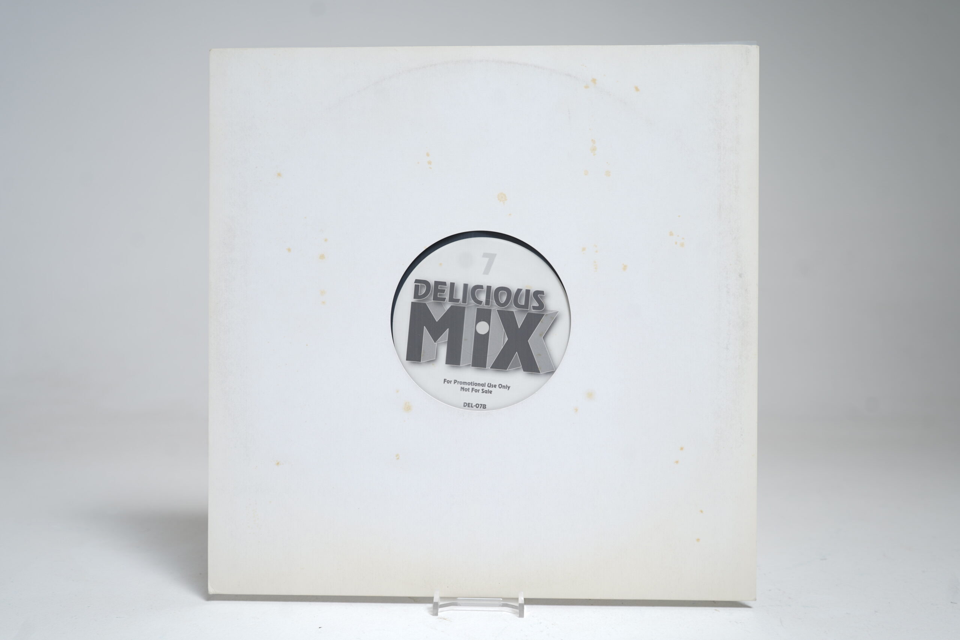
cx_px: 480
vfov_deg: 43.6
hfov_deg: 61.9
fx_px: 800
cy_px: 320
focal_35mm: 30
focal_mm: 30
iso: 64
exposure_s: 1/4
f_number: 5
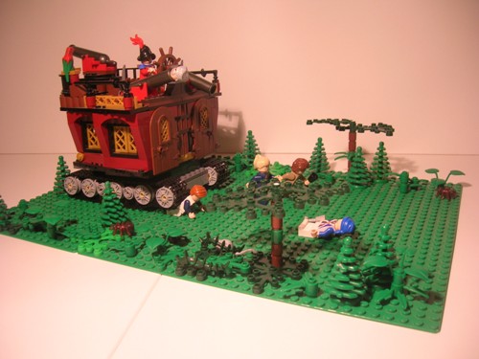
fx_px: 470
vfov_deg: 41.8
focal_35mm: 34
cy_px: 180
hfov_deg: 54.0
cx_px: 240
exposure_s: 1/11.1
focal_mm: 5.7
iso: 50
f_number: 2.9
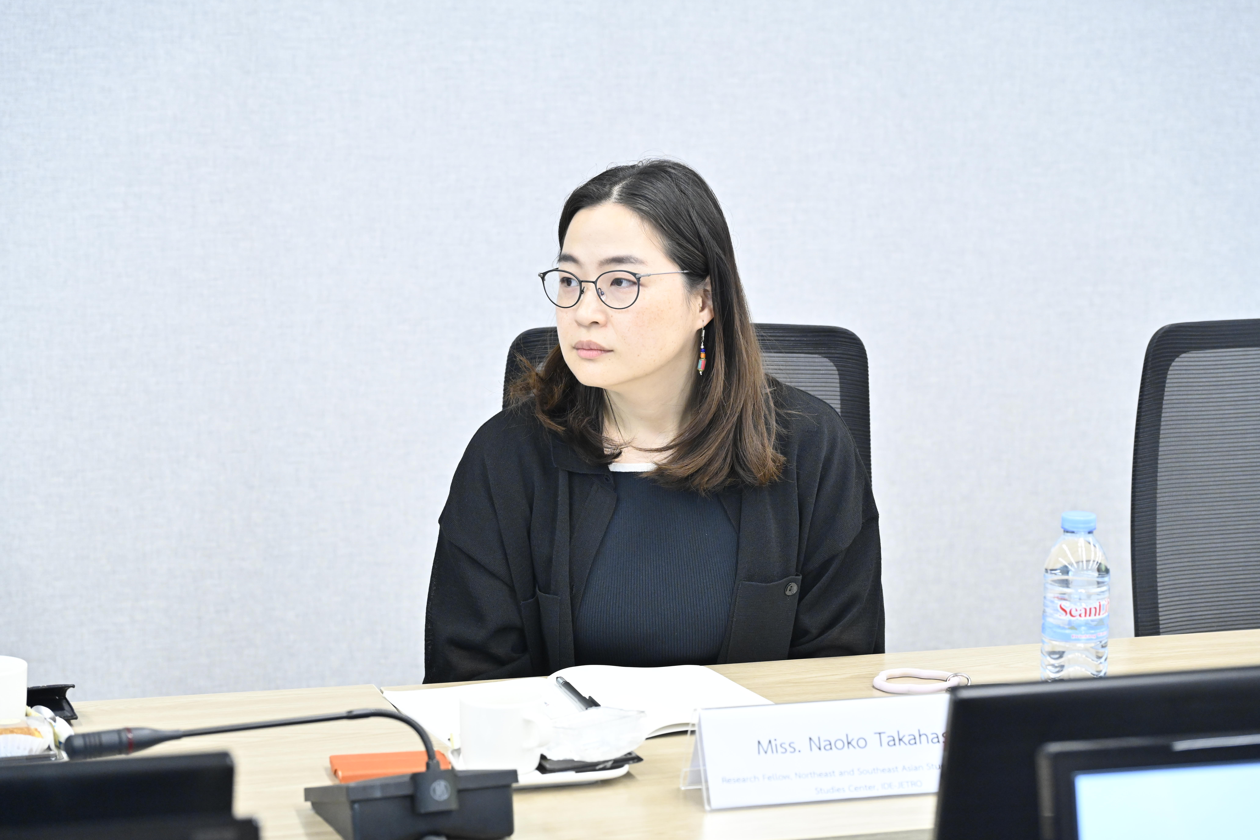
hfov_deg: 27.7
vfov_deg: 18.7
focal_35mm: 73
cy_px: 420
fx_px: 2555
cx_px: 630
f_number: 4.5
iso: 3200
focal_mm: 73
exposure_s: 1/160
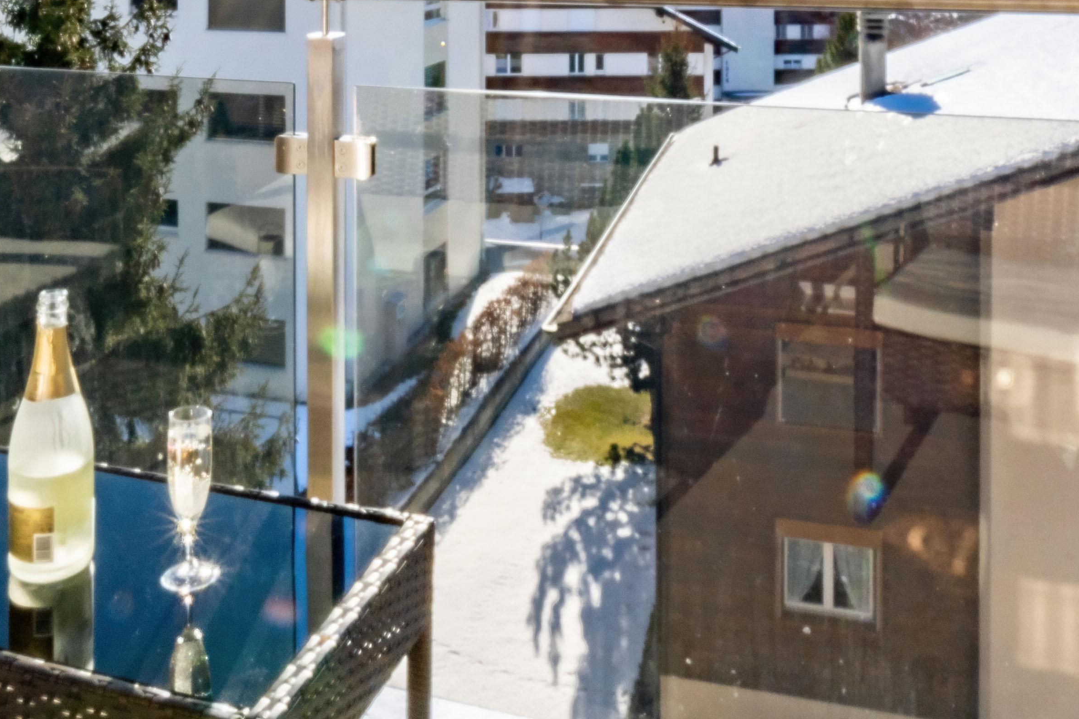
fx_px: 1109
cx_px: 494
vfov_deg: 32.4
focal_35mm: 37
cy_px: -35
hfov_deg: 51.8
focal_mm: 10
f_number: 22
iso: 100
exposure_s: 1/30
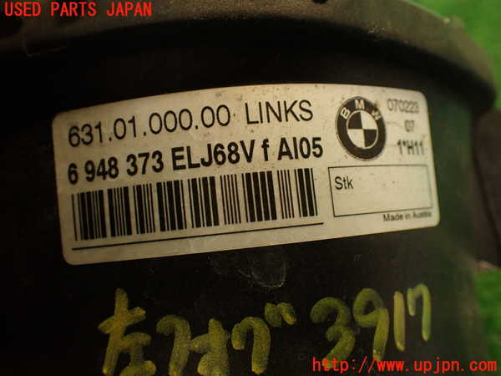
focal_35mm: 32
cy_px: 188
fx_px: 463
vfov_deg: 44.2
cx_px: 250
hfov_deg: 56.8
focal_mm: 5.79
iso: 200
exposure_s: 1/30
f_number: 2.4
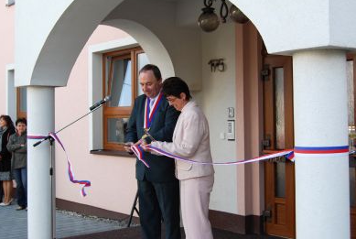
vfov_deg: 25.1
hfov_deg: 36.8
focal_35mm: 54
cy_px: 99
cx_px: 175
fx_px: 535
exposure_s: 1/125
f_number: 5.6
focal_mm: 28
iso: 100
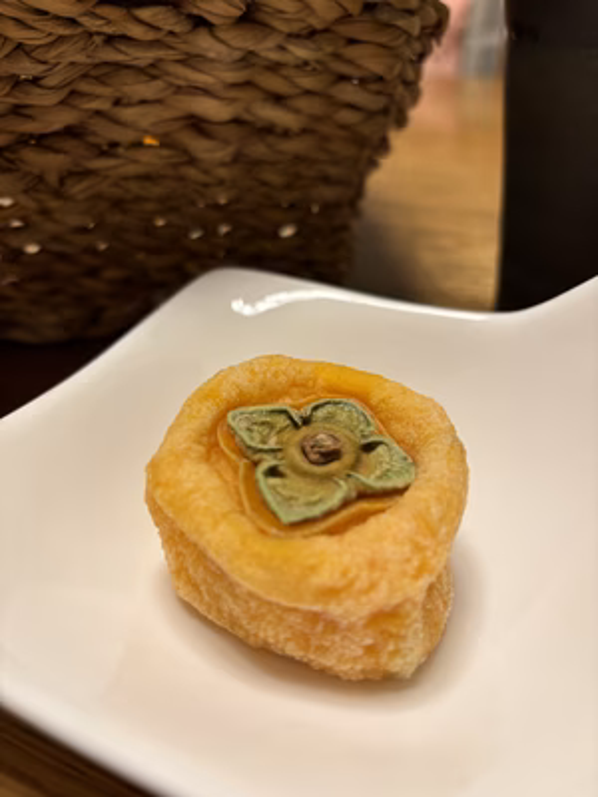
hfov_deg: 53.1
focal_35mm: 26
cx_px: 299
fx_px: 599
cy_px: 398
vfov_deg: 67.3
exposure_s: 1/100
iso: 100
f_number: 1.6
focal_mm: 5.96
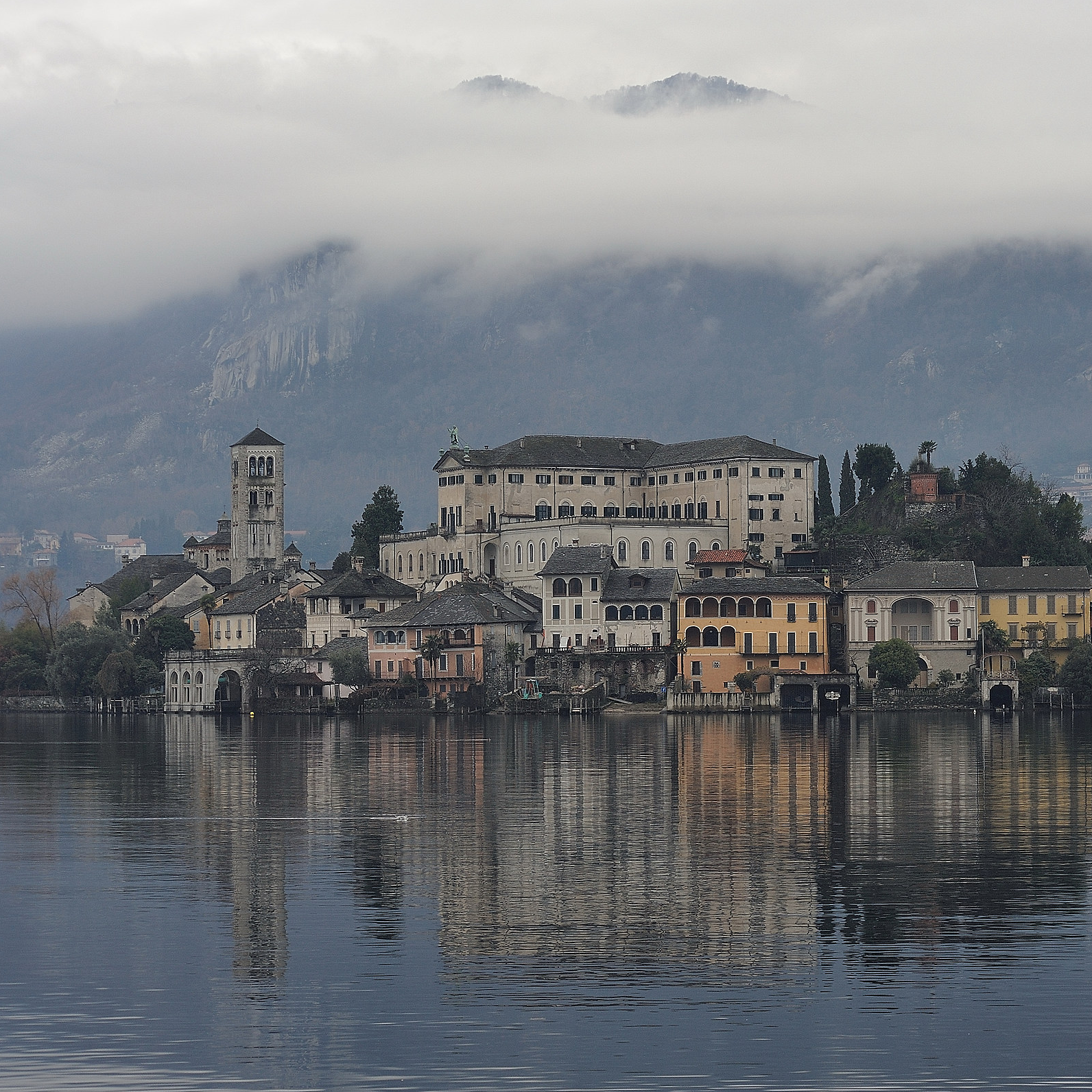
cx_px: 679
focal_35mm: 96
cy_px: 545
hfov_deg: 18.1
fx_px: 3426
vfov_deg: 18.1
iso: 400
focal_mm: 75
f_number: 8
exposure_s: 1/200
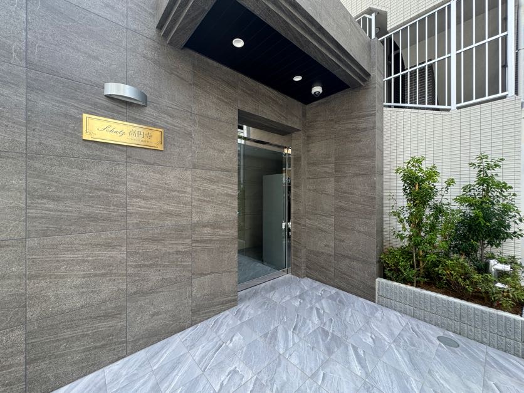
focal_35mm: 14
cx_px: 262
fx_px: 212
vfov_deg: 85.7
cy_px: 196
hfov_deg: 102.1
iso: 40
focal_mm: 2.22
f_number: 2.2
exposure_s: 1/126
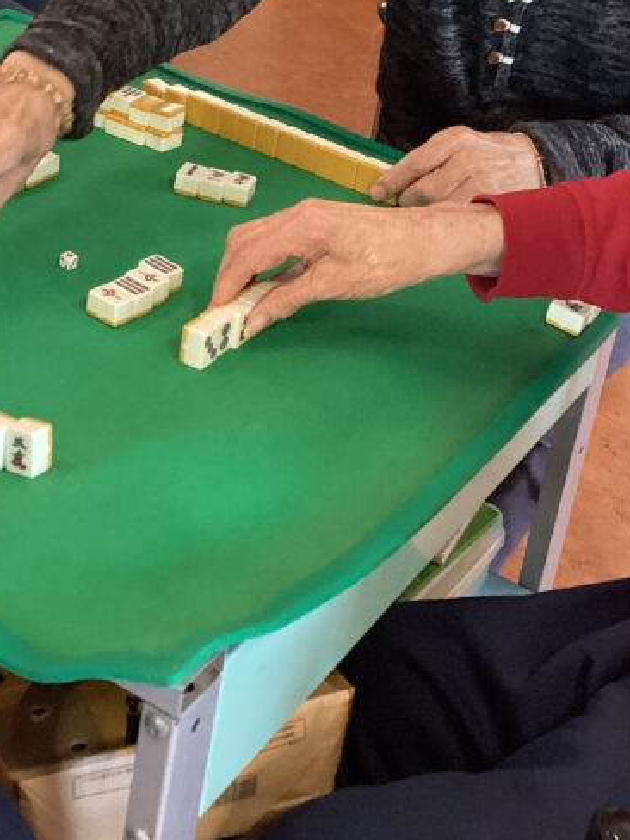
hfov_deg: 22.6
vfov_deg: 28.7
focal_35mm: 65
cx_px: 253
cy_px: 98
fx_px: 1577
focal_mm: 3.3
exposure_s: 1/60
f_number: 2.4
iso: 160
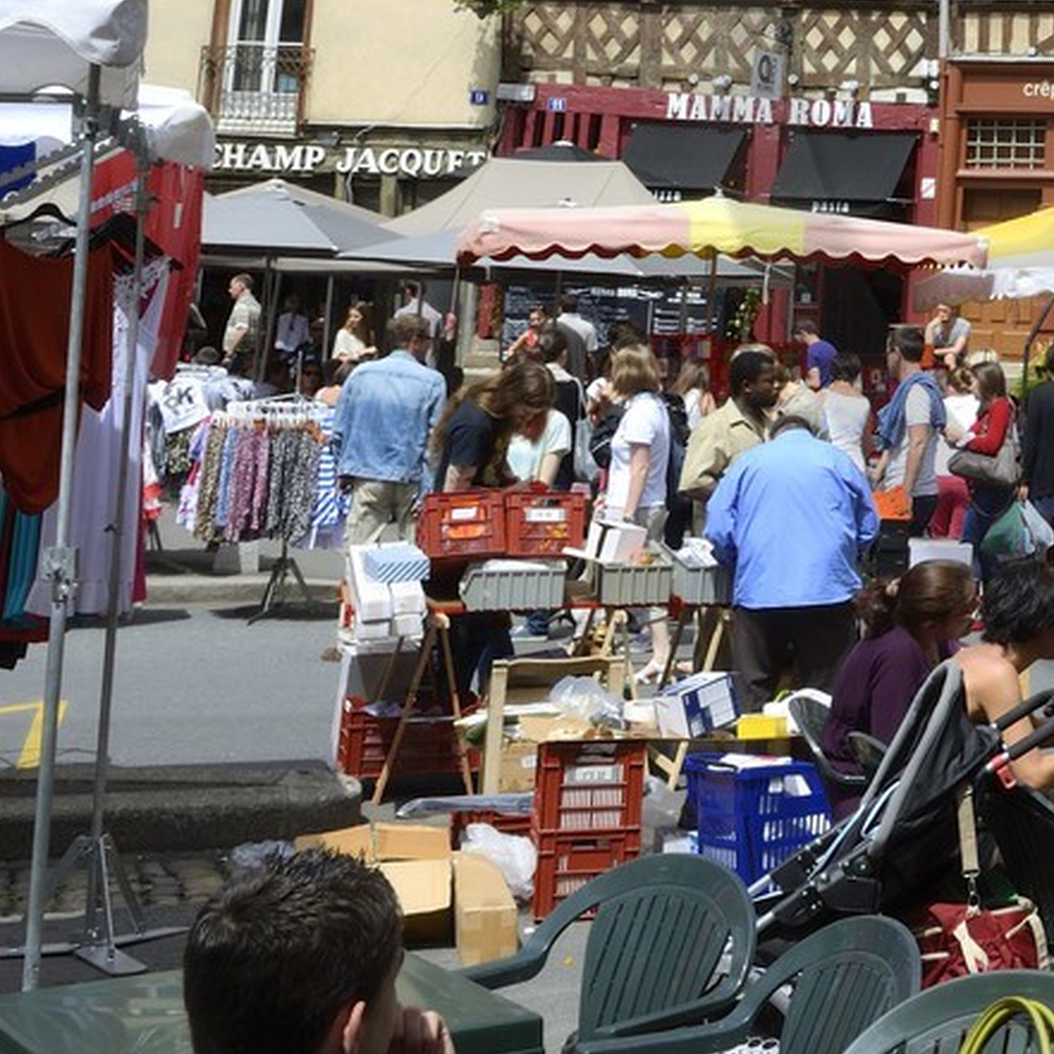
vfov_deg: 22.0
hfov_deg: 19.8
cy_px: -122
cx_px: 1647
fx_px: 2549
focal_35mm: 74
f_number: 14
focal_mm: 24
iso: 200
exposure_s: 1/200
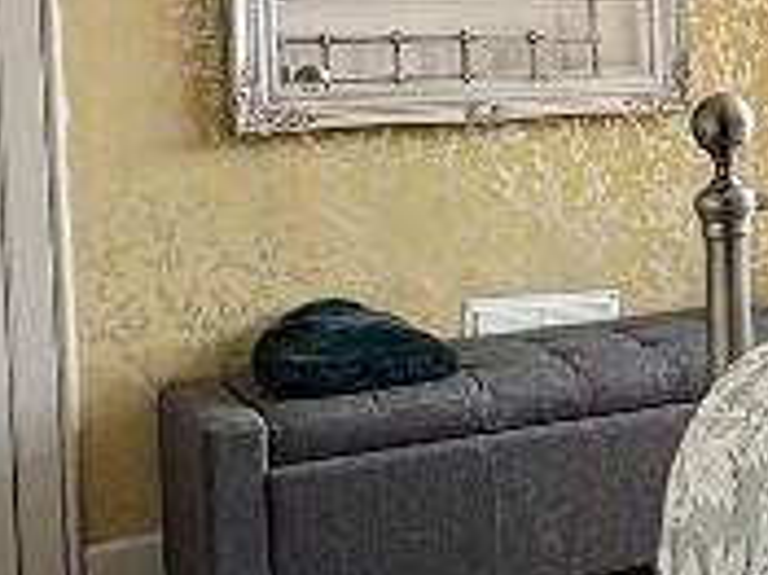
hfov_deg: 19.8
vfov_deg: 17.7
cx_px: 1233
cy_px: 61
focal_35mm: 82
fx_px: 1818
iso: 64
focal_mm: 2.22
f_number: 2.2
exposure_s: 1/167
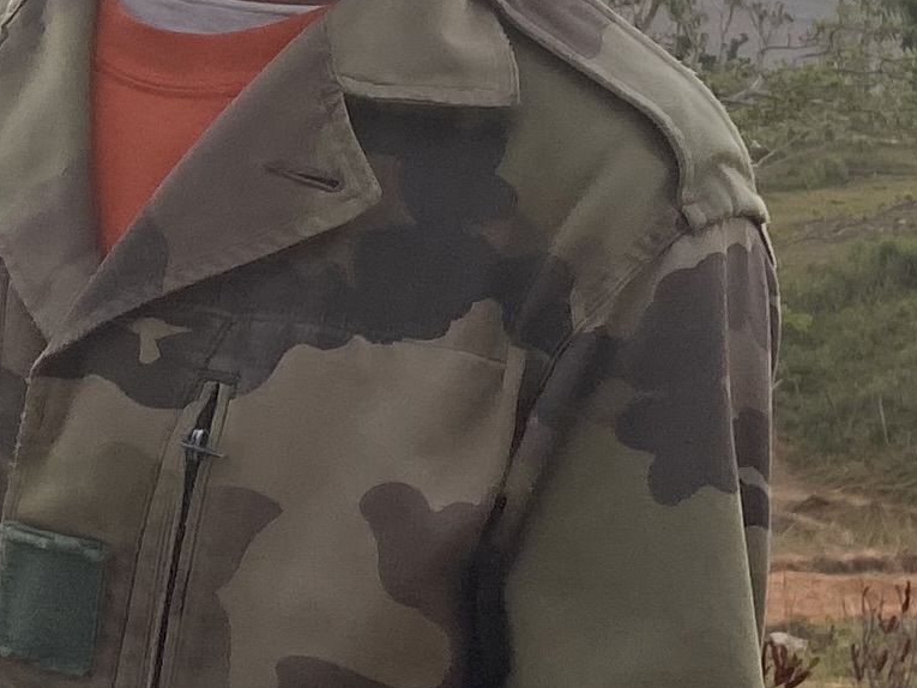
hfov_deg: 14.4
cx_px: 346
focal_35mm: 137
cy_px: 62
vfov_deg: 10.8
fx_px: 3630
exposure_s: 1/122
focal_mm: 4.25
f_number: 1.8
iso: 40
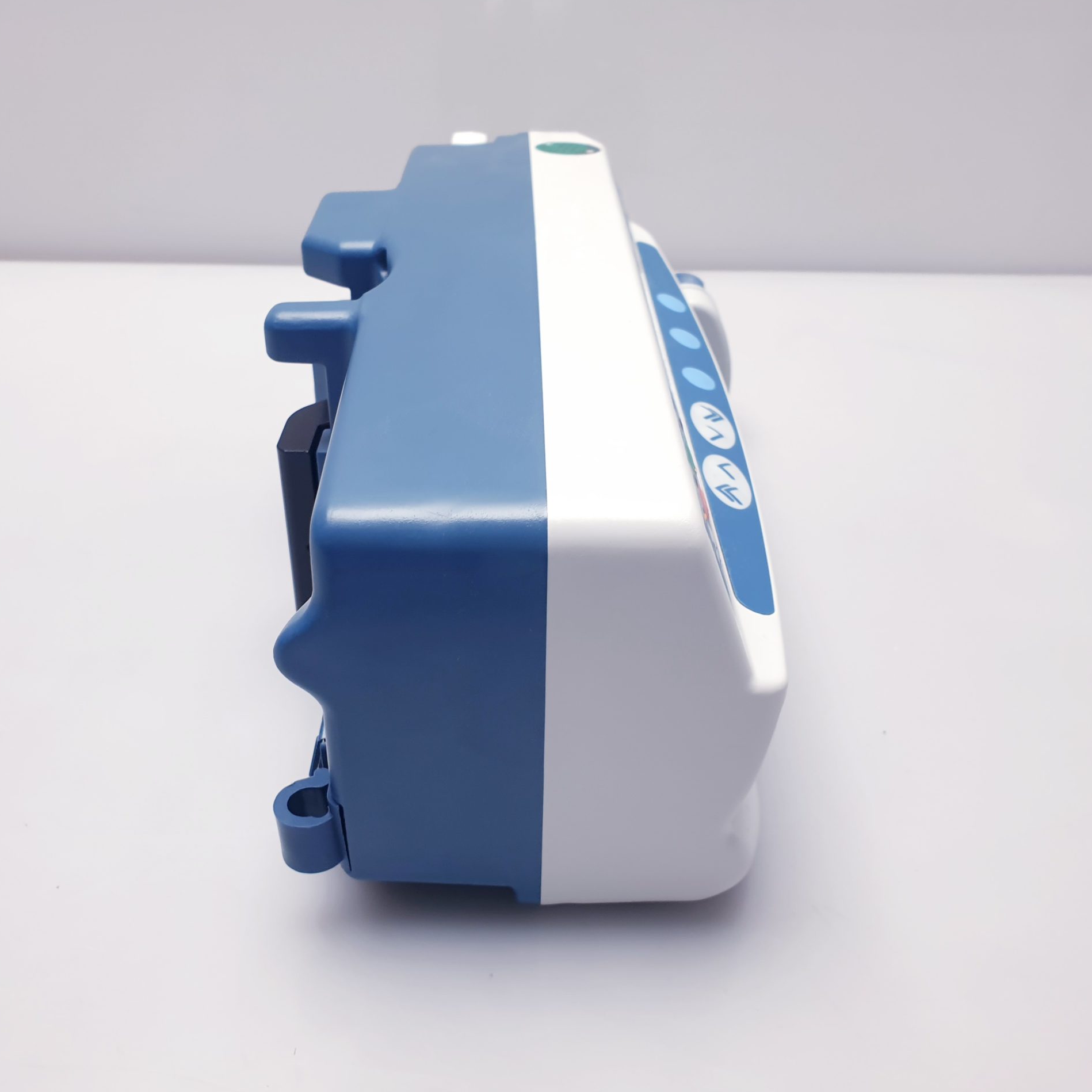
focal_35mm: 31
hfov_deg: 52.5
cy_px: 545
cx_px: 498
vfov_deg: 52.5
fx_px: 1106
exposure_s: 1/100
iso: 64
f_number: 2.4
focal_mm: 4.3
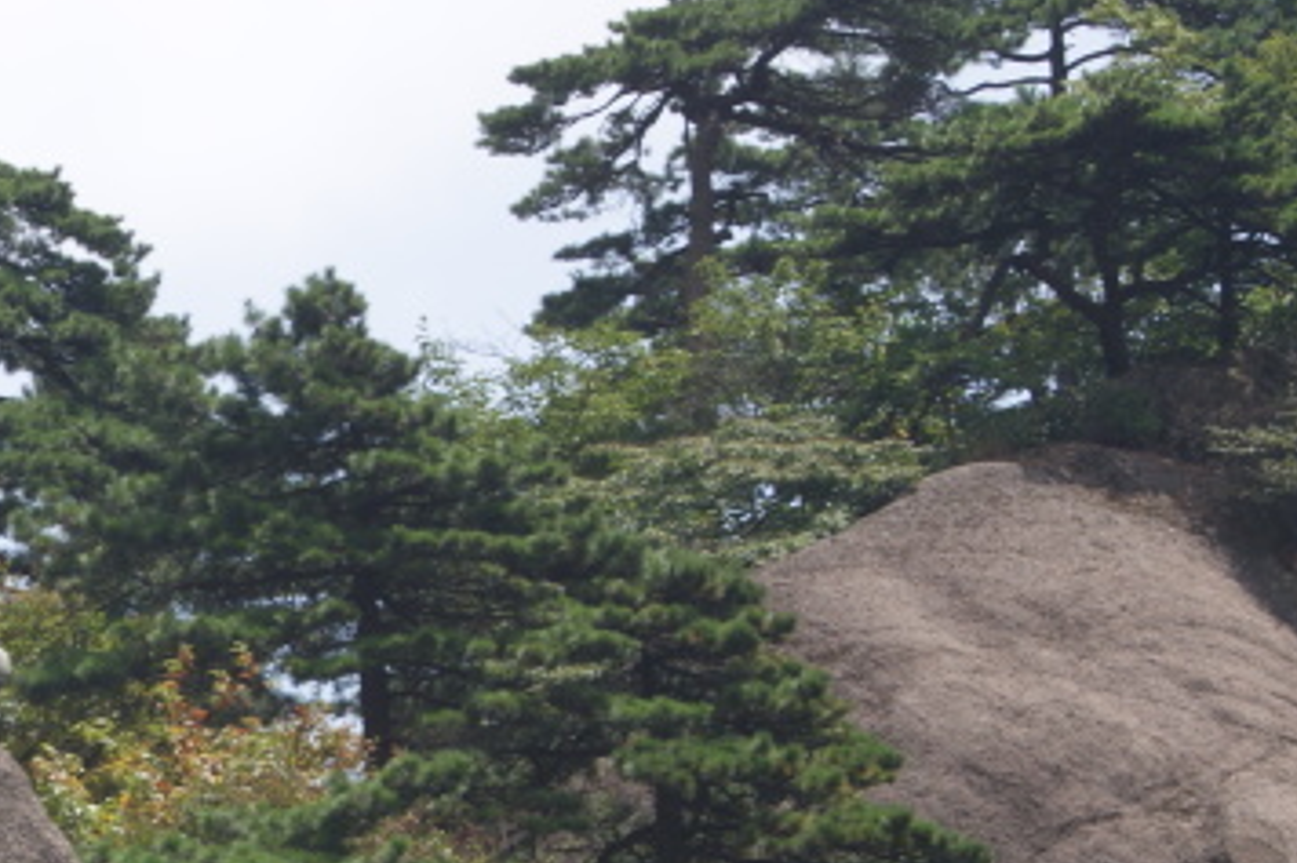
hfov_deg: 8.6
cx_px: -33
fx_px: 8550
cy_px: 861
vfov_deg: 5.8
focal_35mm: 237
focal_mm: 55
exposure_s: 1/125
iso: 100
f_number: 9
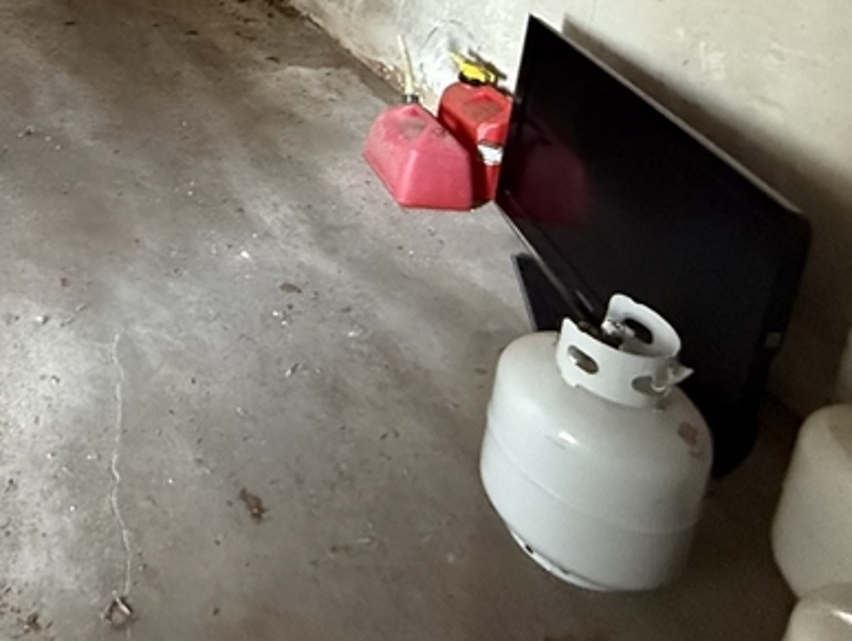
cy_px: -132
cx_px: -33
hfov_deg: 42.1
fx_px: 912
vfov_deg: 32.0
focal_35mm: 37
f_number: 2.2
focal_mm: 2.22
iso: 800
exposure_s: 1/60
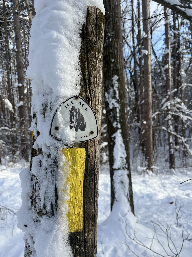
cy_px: 128
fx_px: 192
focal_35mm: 26
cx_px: 96
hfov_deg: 53.1
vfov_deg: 67.3
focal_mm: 5.1
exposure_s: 1/992
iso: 50
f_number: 1.6
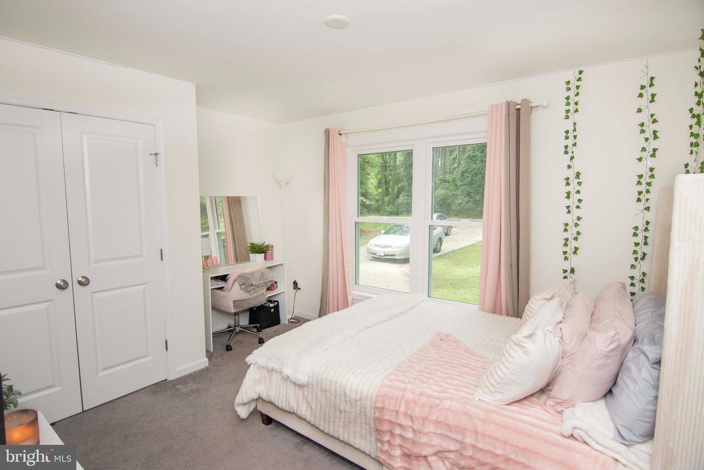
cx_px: 352
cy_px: 235
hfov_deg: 90.0
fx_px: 352
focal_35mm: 18
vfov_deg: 67.4
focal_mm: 12
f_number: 7.1
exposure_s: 1/160
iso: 320
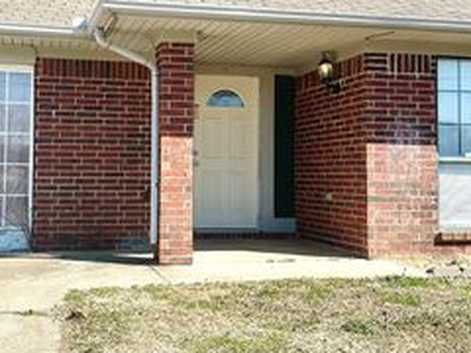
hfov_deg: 37.8
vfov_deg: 29.0
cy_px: 136
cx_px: 163
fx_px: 680
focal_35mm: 50
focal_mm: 6.86
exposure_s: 1/4762
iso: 80
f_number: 1.78
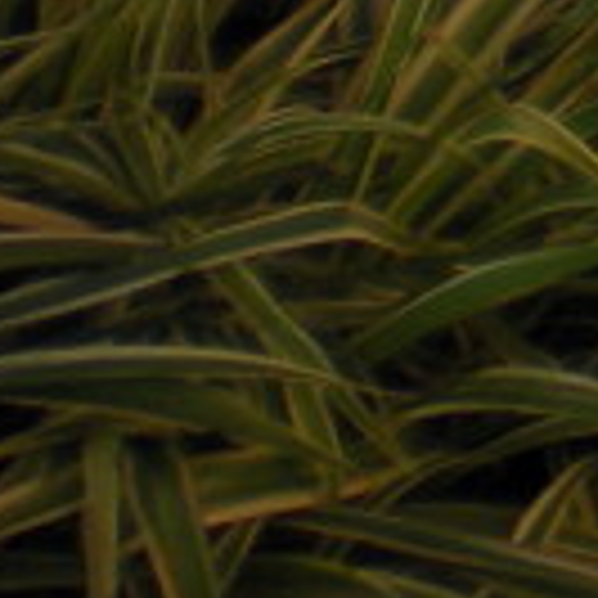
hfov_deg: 5.0
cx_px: 2666
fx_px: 5922
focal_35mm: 303
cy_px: -1398
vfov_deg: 5.3
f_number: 3.1
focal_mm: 6.3
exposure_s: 1/248
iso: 64
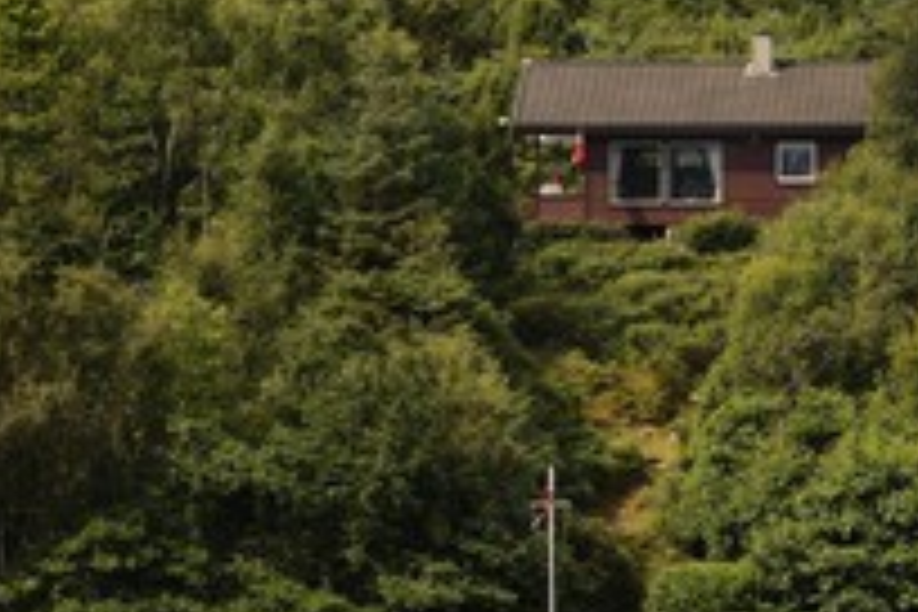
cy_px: 338
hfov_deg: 5.0
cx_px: 922
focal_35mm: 411
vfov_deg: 3.3
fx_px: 10480
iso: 400
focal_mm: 200
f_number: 8
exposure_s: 1/640
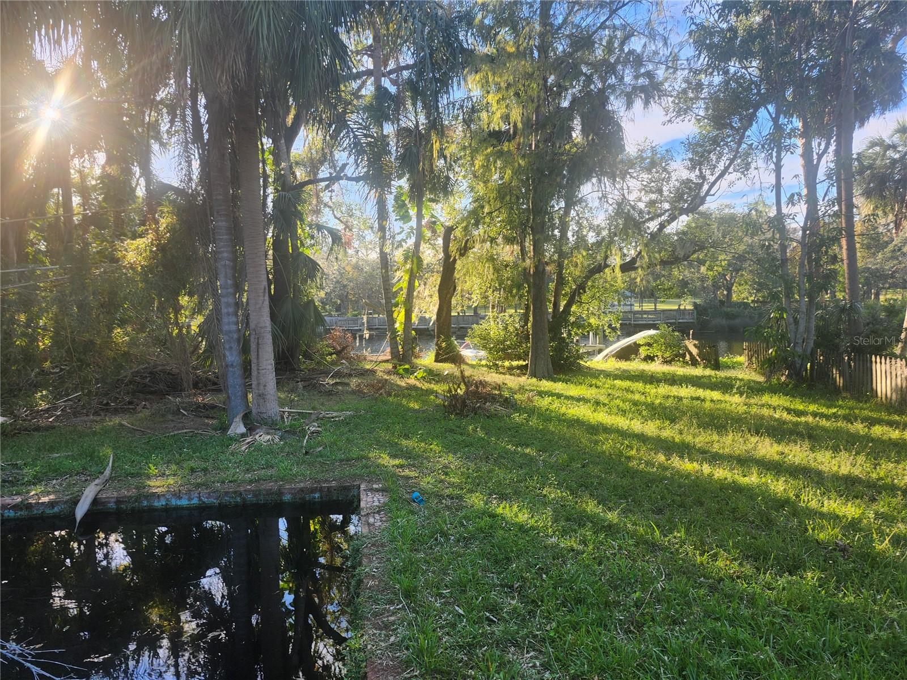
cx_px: 454
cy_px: 340
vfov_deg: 58.9
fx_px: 603
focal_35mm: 23
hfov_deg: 73.9
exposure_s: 1/187
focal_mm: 5.54
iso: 25
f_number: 1.8
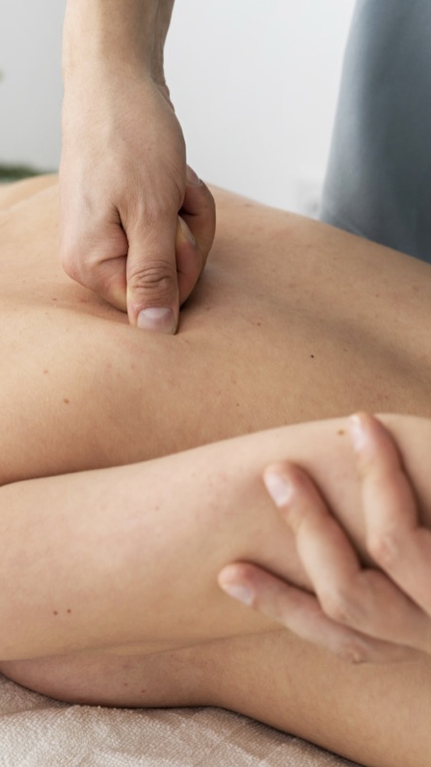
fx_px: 1606
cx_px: 118
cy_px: 384
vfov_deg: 26.9
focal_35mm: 79
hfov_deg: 15.2
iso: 800
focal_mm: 50
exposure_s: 1/200
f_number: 4.5
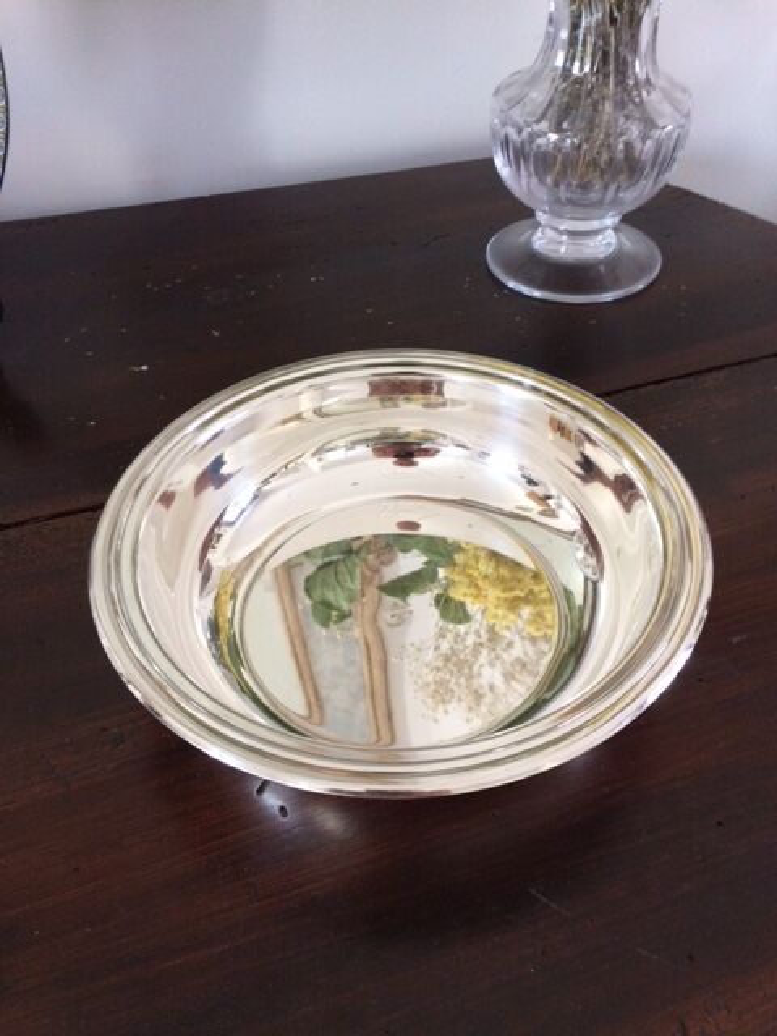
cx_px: 388
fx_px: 868
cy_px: 518
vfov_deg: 61.7
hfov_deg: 48.2
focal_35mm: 29
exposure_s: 1/33
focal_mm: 4.15
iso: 200
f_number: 2.2
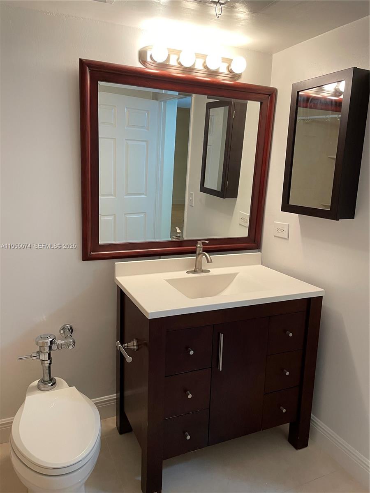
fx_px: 371
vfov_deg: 67.3
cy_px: 246
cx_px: 185
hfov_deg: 53.1
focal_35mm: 26
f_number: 1.6
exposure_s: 1/60
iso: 80
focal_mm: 4.2
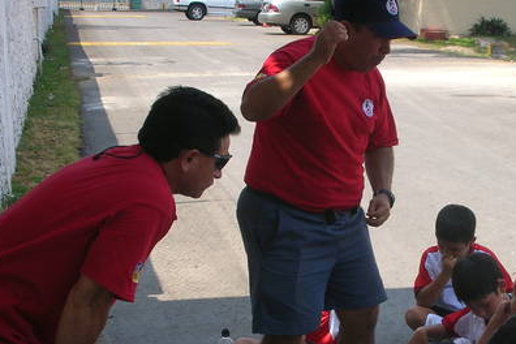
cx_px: 345
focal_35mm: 89
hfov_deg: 22.8
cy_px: 283
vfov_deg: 15.2
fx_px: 1276
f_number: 3.7
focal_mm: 8.8
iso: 50
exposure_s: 1/258
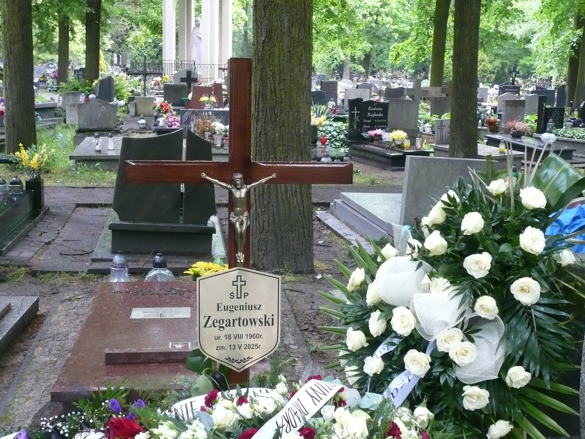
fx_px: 811
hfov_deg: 39.7
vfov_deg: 30.3
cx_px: 295
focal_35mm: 48
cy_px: 219
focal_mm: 7.5
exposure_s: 1/30
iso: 250
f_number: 3.5
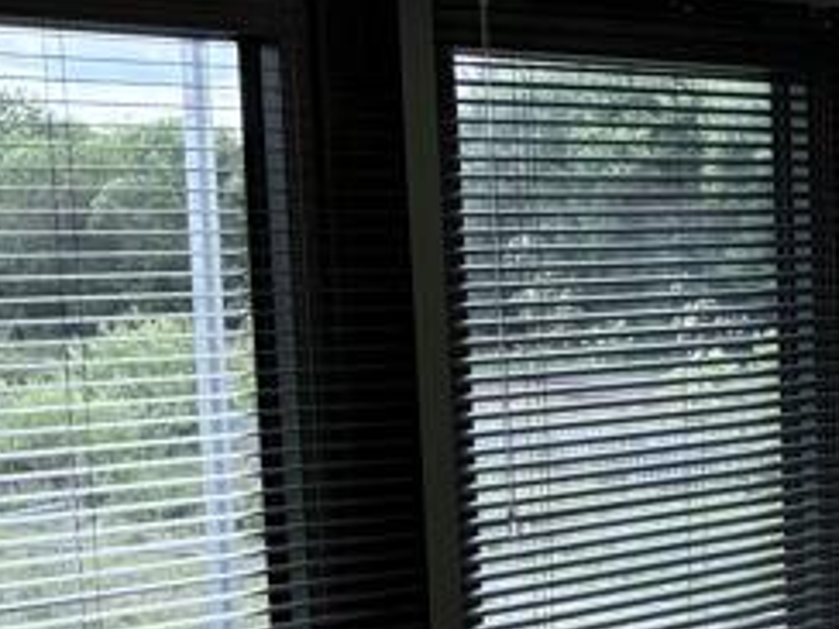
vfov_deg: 13.4
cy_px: 650
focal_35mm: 109
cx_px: 1128
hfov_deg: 16.9
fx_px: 2642
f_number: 1.6
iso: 32
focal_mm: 5.96
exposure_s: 1/132
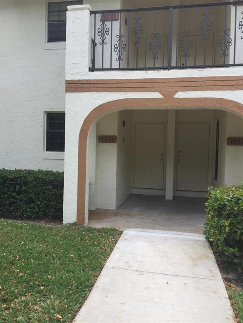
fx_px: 271
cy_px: 162
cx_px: 122
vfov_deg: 61.7
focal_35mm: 29
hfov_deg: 48.2
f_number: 2.2
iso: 32
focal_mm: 4.15
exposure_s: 1/719
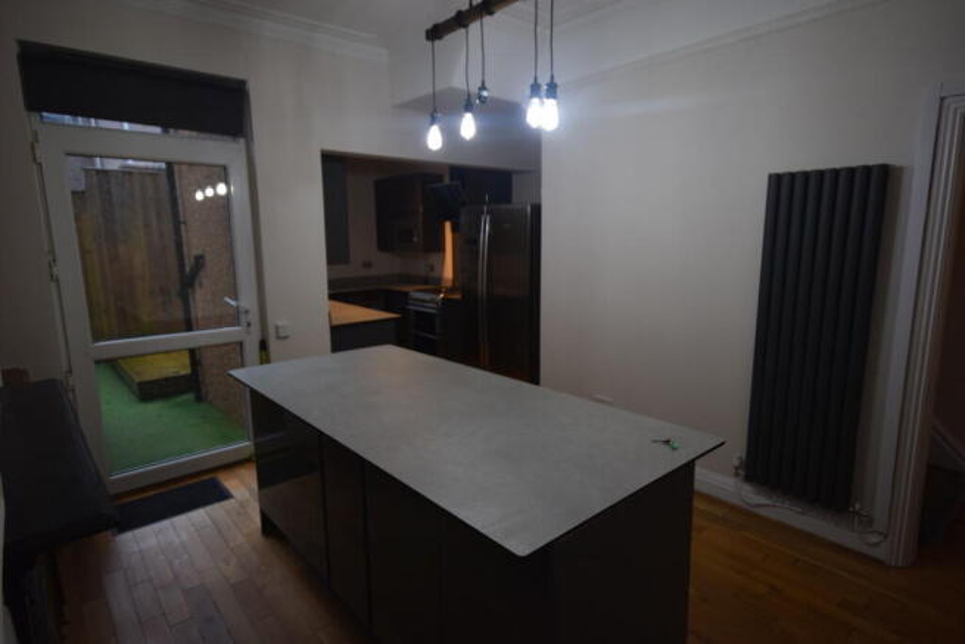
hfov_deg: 85.4
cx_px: 482
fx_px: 523
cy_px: 322
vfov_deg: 63.2
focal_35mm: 20
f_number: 4.5
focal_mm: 13
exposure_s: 1/60
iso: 500
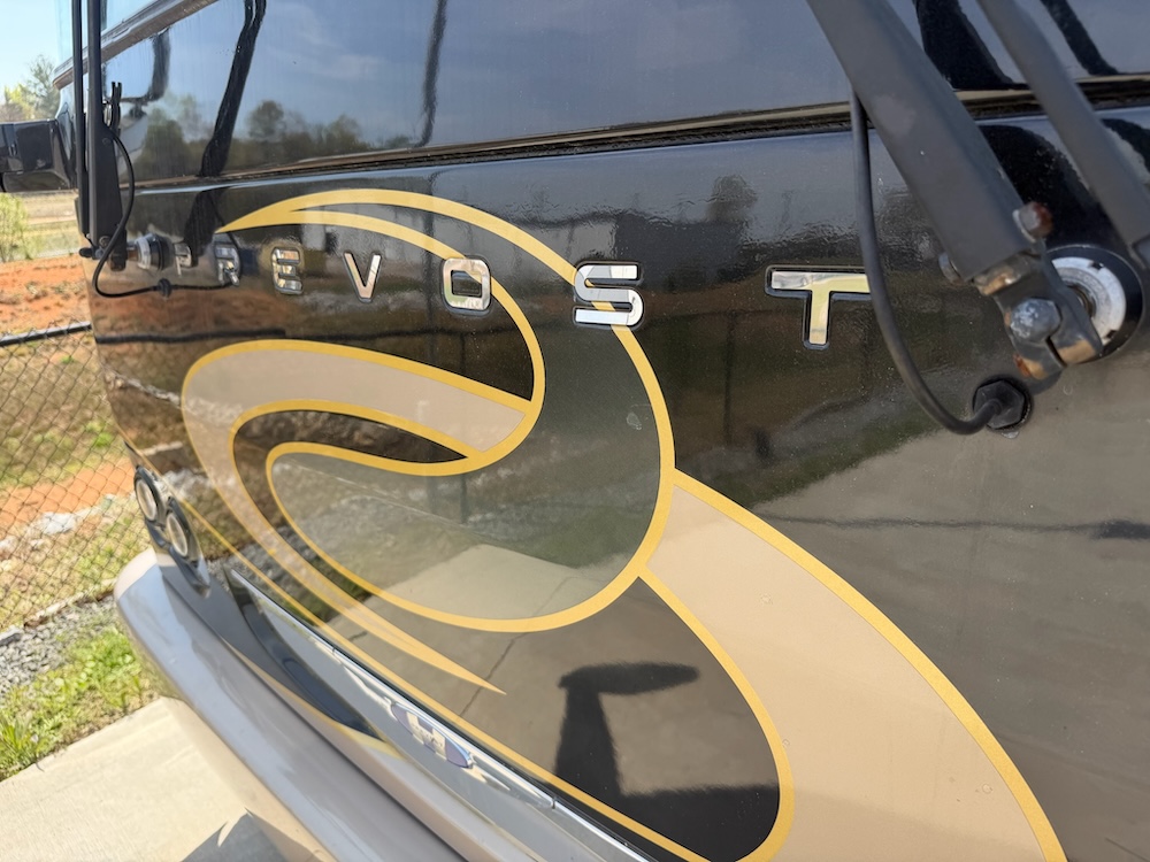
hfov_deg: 71.6
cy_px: 431
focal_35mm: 24
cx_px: 575
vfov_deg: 56.8
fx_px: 797
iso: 80
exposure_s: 1/1337
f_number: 1.78
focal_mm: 6.76
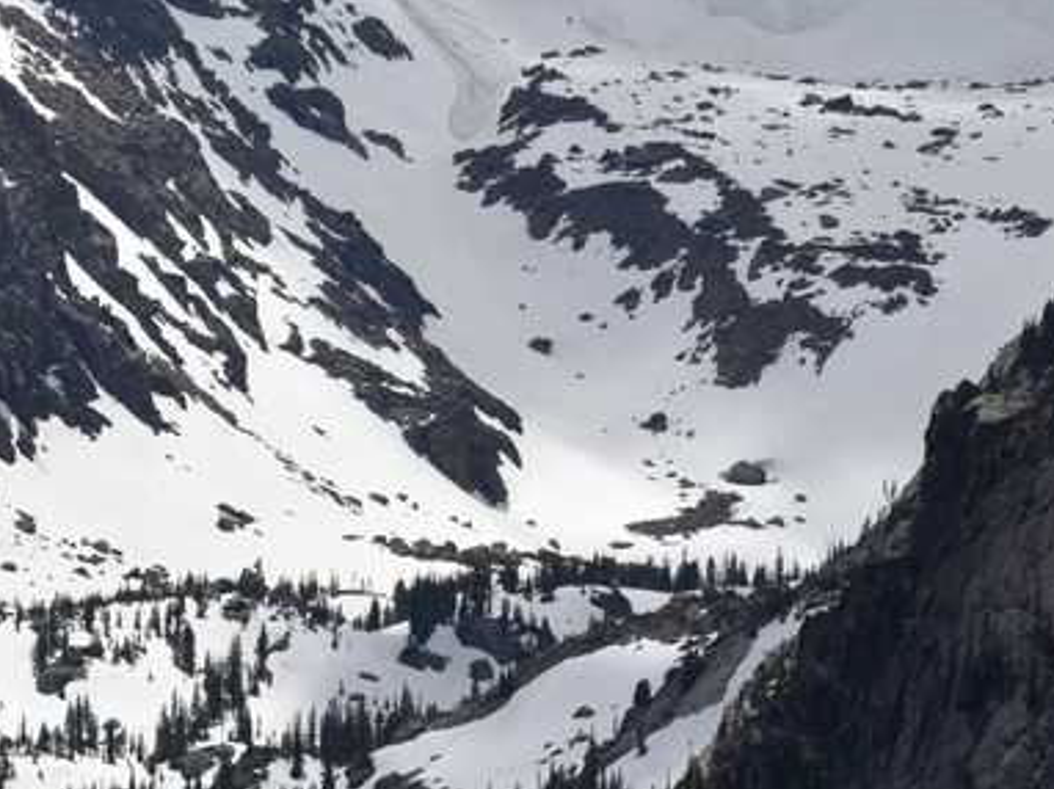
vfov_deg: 2.4
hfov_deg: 3.2
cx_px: -585
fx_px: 18653
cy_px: 246
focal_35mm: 613
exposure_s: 1/400
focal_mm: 190
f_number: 10
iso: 100
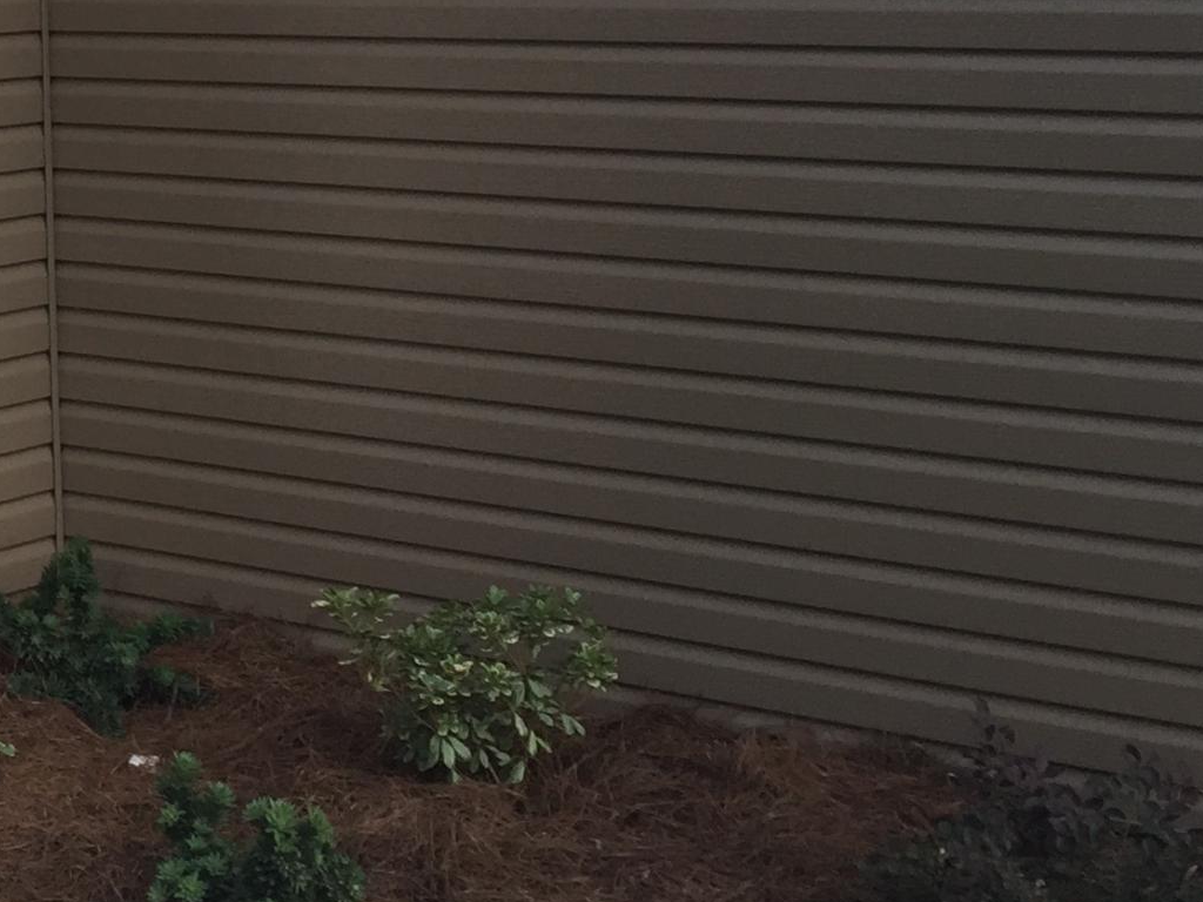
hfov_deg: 21.4
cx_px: -236
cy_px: -73
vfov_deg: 16.9
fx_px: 2954
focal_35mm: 85
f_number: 2.2
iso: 32
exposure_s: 1/237
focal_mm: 4.15
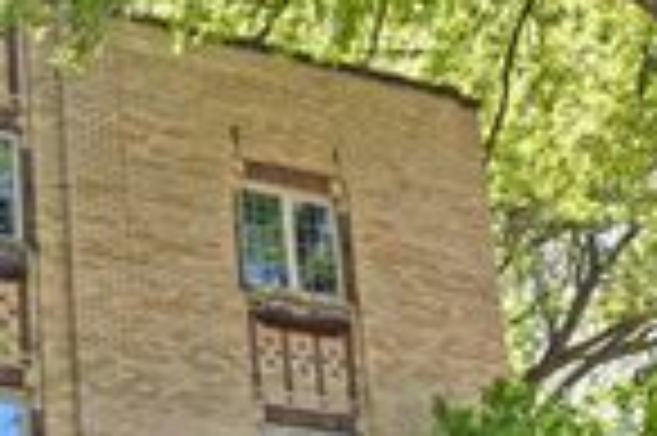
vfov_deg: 15.5
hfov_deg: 22.9
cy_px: 555
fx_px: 1526
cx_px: -58
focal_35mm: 84
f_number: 5.6
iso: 200
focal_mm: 24.5
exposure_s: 1/250
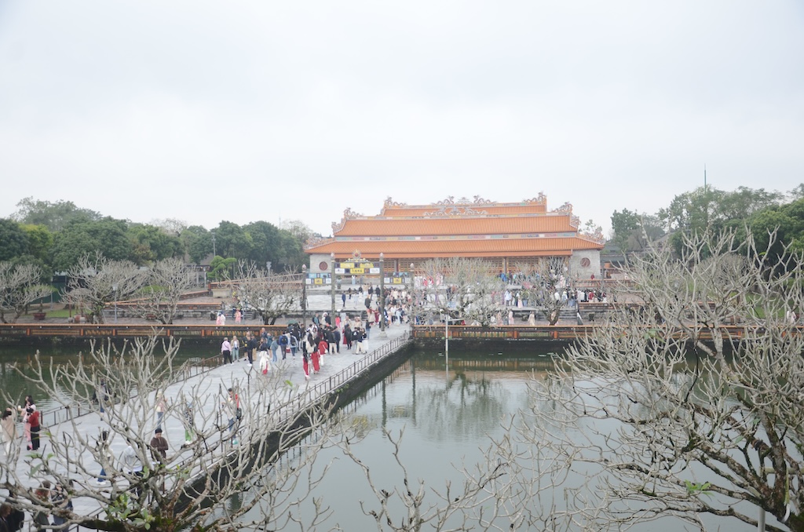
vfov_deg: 36.7
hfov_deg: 53.2
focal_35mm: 36
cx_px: 402
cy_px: 266
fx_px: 802
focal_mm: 24
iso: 400
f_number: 3.8
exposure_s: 1/1000
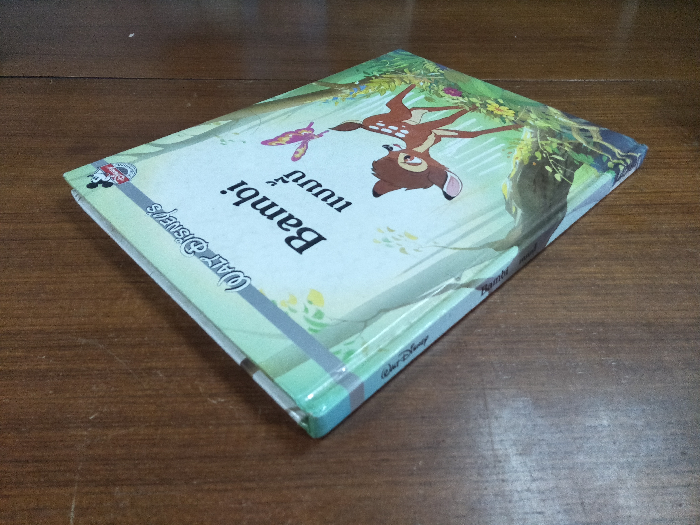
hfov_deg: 81.7
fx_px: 404
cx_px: 350
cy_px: 262
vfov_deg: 66.0
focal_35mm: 20
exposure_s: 1/33
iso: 215
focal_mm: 3.46
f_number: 2.2
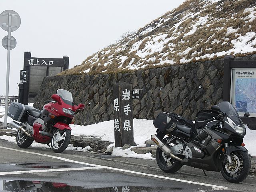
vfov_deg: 13.7
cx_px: 128
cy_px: 96
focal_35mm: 108
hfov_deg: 18.2
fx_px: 799
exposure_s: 1/400
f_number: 5
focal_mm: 27.8
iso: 50
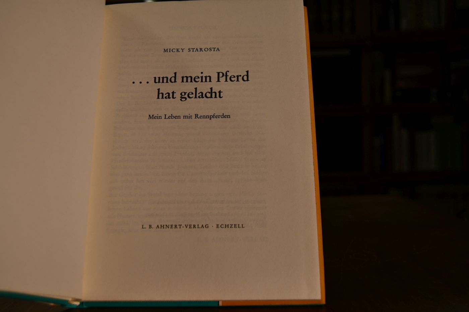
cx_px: 234
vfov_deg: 34.2
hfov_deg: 49.6
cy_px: 156
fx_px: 508
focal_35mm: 39
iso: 200
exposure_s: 1/250
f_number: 6.3
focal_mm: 26
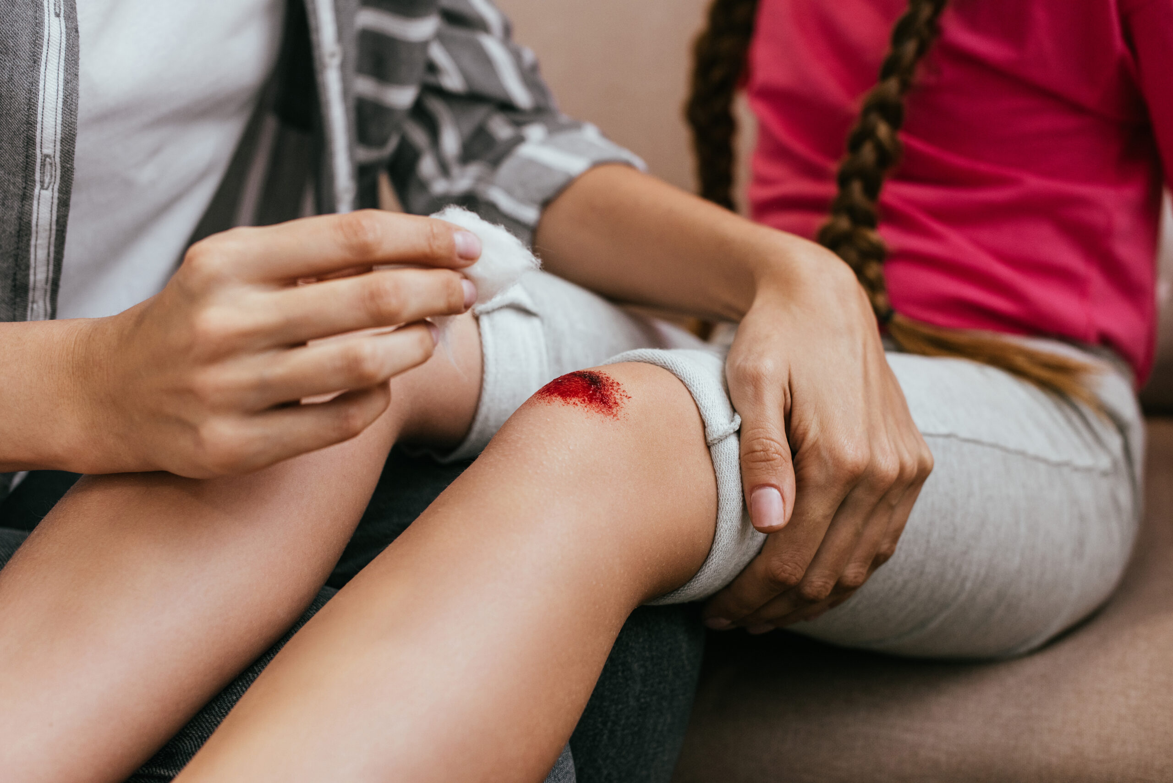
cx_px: 586
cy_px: 392
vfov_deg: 27.0
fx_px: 1630
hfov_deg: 39.6
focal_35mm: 50
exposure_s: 1/160
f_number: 3.5
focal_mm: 50
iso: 800
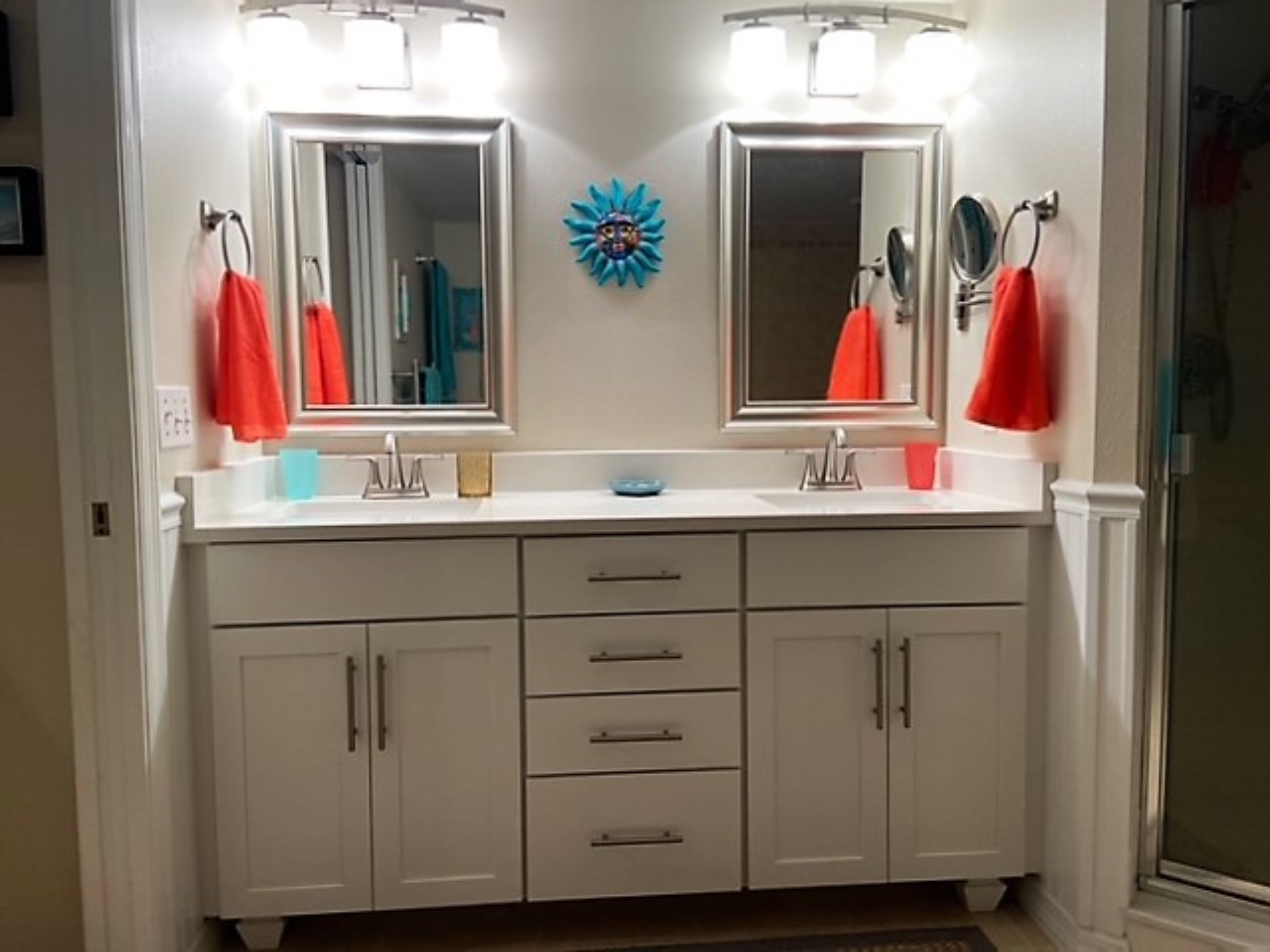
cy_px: 476
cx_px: 635
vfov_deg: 53.1
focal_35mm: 26
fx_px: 954
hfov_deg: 67.3
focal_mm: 4.25
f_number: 1.8
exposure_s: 1/120
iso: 100
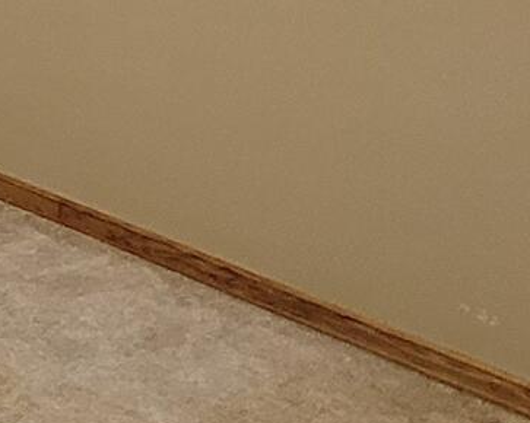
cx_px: -457
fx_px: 1646
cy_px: -133
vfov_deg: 14.1
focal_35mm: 105
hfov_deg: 15.4
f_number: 2.2
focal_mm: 2.2
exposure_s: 1/60
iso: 320
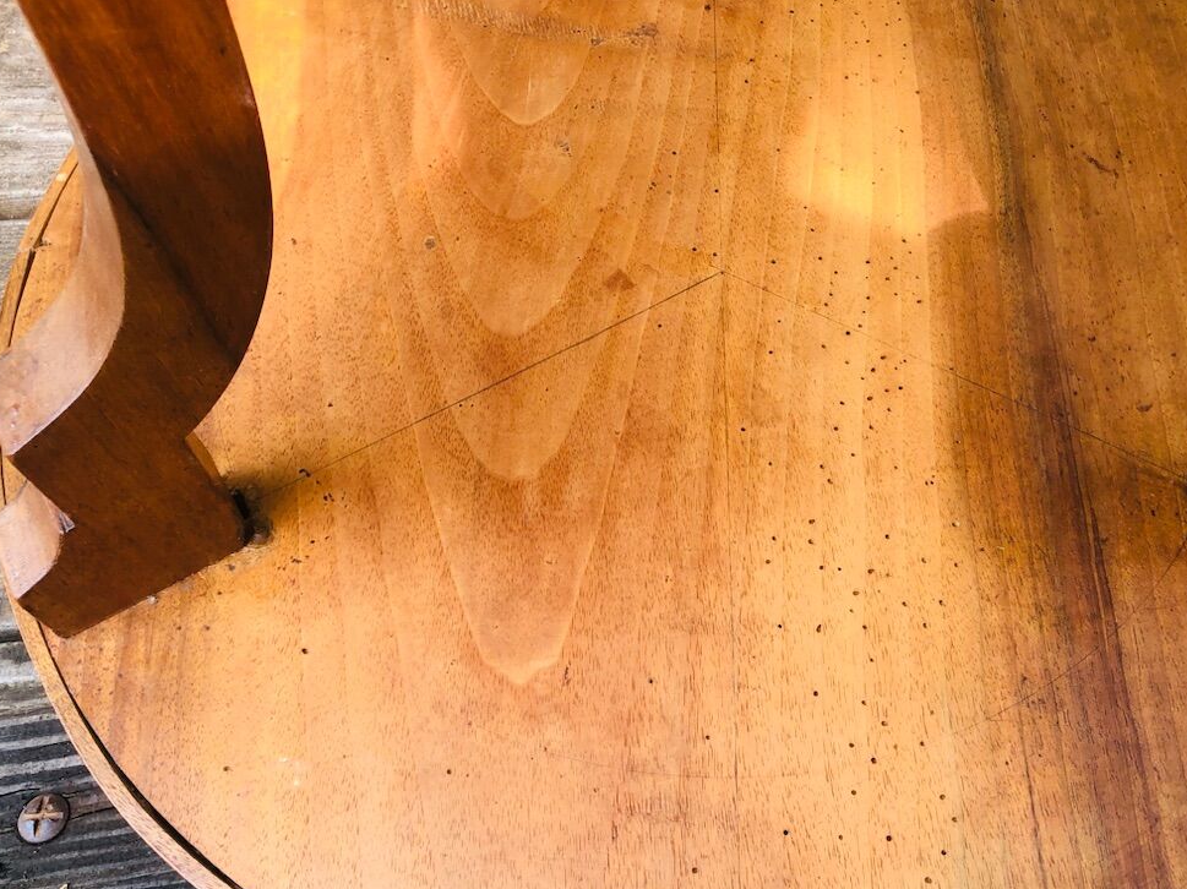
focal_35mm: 37
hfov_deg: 49.9
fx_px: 1268
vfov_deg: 38.6
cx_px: 706
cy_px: 429
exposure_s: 1/127
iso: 20
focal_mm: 3.99
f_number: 1.8
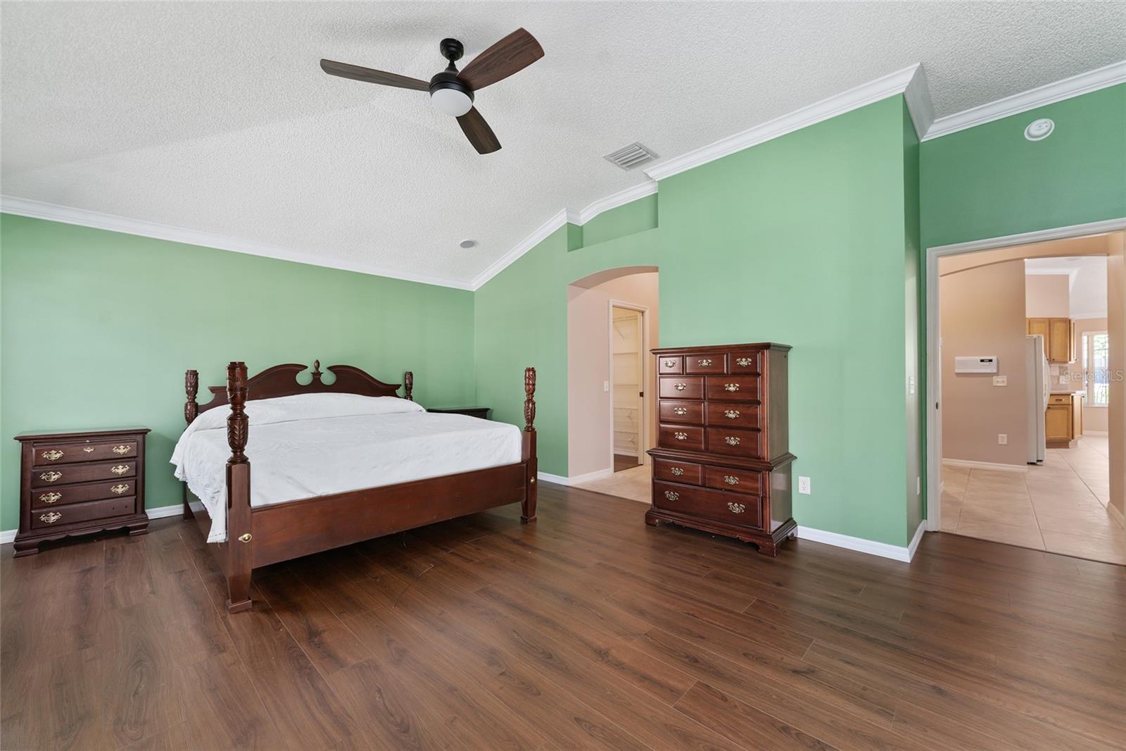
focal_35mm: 14
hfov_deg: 104.3
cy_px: 376
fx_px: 438
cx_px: 563
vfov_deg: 81.2
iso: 400
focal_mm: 14
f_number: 7.1
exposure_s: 1/5
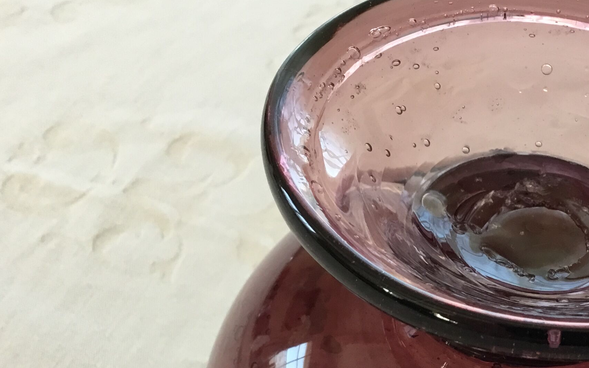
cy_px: 350
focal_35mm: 63
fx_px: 1011
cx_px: 442
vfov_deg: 20.1
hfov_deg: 31.9
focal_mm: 3.3
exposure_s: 1/33
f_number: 2.4
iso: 50
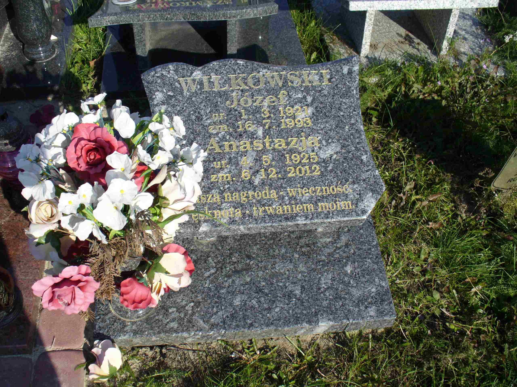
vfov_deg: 38.7
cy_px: 194
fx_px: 553
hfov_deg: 50.1
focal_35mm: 37
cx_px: 258
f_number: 5.6
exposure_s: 1/320
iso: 80
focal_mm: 6.1
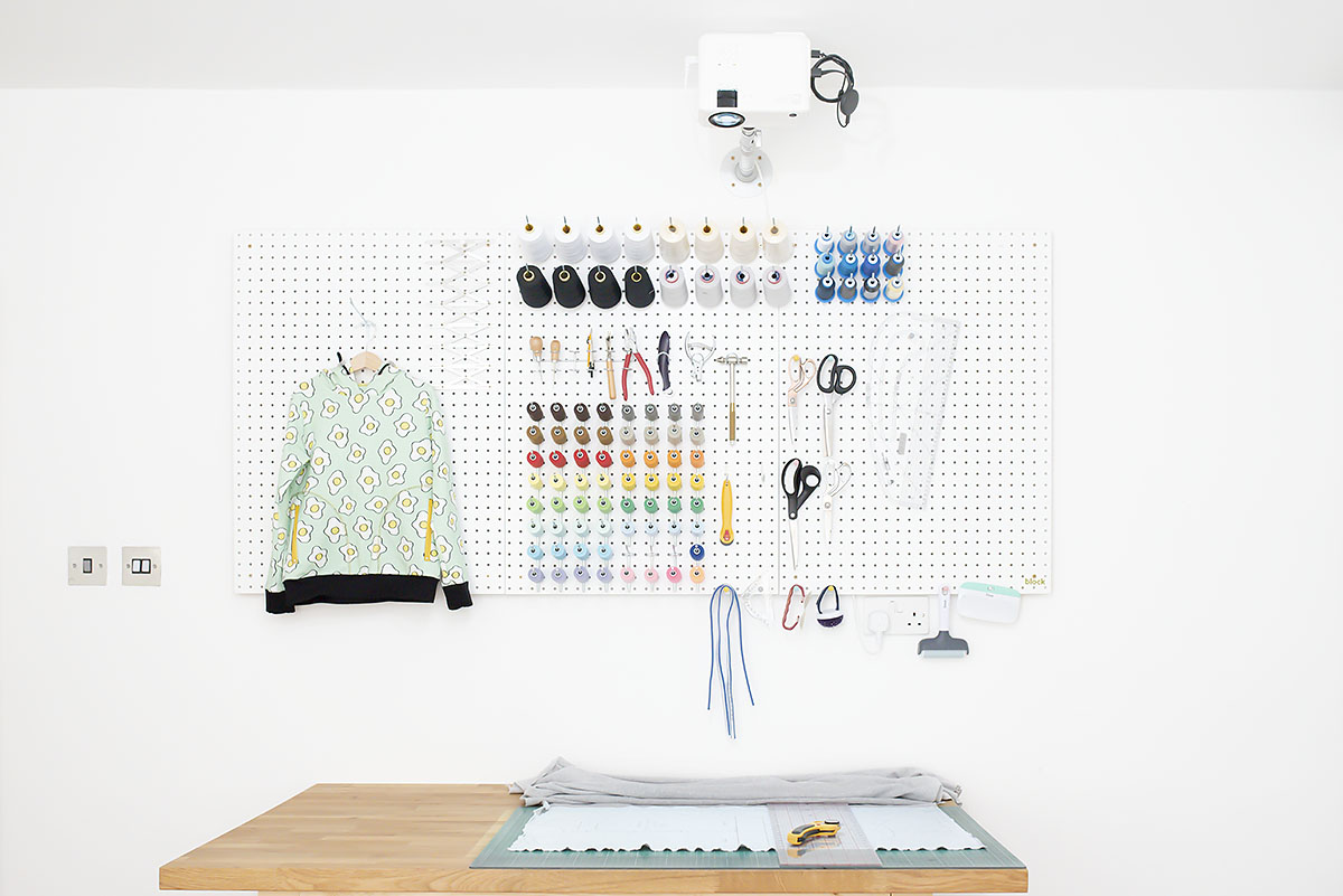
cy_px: 448
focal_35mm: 35
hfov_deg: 54.4
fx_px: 1306
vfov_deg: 37.9
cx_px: 672
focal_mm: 35
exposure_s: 1/250
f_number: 5
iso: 2000
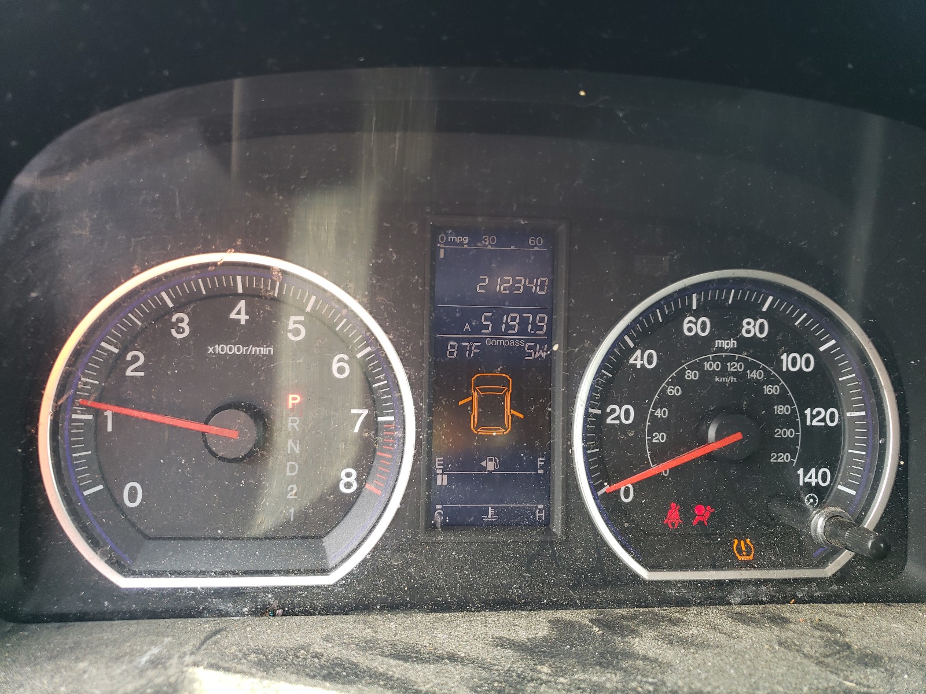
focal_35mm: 26
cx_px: 463
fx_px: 696
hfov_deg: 67.3
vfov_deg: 53.1
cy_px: 347
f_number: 1.5
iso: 63
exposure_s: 1/120
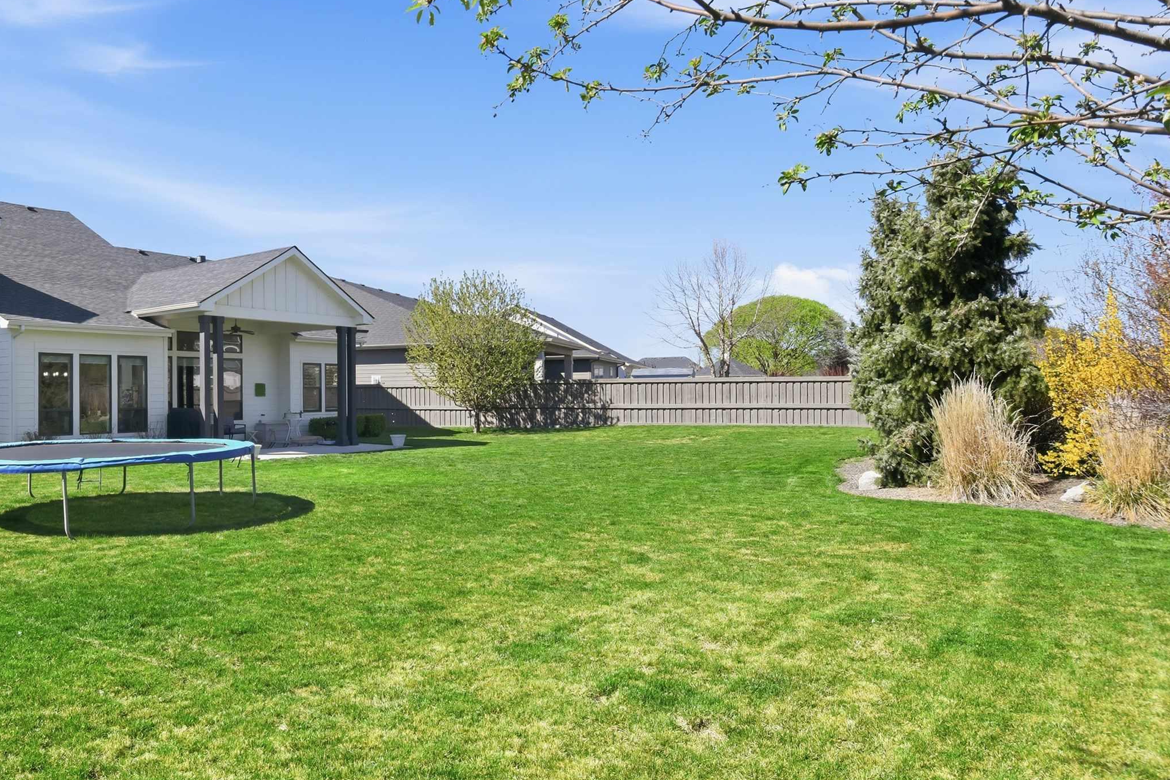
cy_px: 394
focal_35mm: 24
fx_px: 780
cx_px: 317
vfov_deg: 53.1
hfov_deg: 69.7
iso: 320
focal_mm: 16
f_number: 11
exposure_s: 1/200
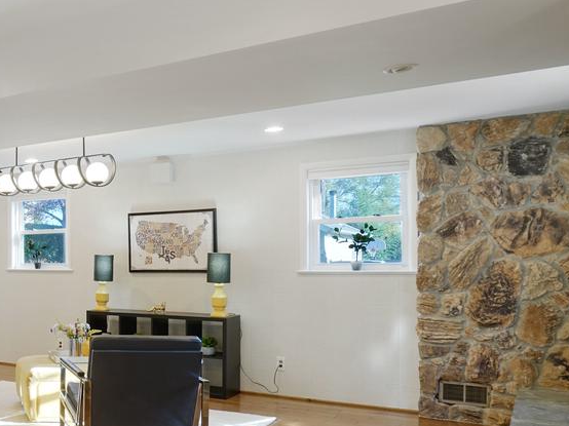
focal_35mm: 40
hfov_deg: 37.8
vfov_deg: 35.8
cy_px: 261
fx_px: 657
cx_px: -77
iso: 1250
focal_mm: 16
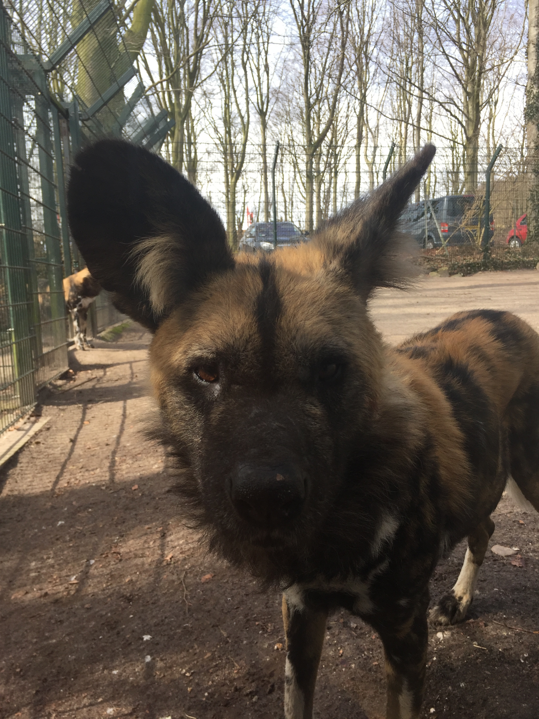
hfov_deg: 48.2
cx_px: 270
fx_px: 602
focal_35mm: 29
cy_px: 360
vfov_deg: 61.7
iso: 32
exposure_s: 1/237
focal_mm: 4.15
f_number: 2.2
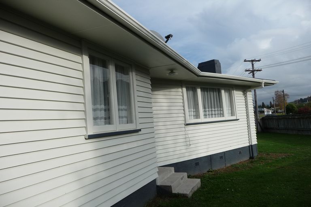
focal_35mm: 28
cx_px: 156
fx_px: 242
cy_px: 104
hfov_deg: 65.5
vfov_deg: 46.4
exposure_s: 1/1000
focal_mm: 4.7
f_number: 3.3
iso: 100
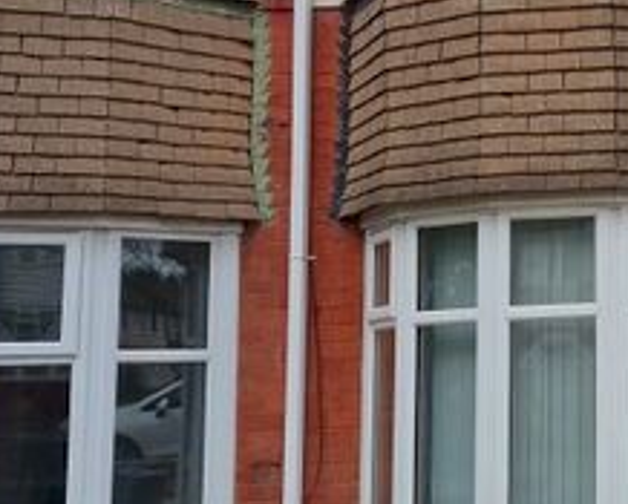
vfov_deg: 21.3
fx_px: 1340
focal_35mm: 72
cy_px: 226
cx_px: 887
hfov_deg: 22.6
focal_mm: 5.4
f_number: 1.8
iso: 50
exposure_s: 1/805
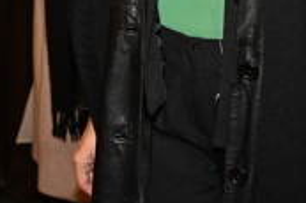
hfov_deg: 17.0
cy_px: -94
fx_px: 1019
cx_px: 225
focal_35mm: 120
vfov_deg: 11.0
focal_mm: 30
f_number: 4.5
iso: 3200
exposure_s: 1/125
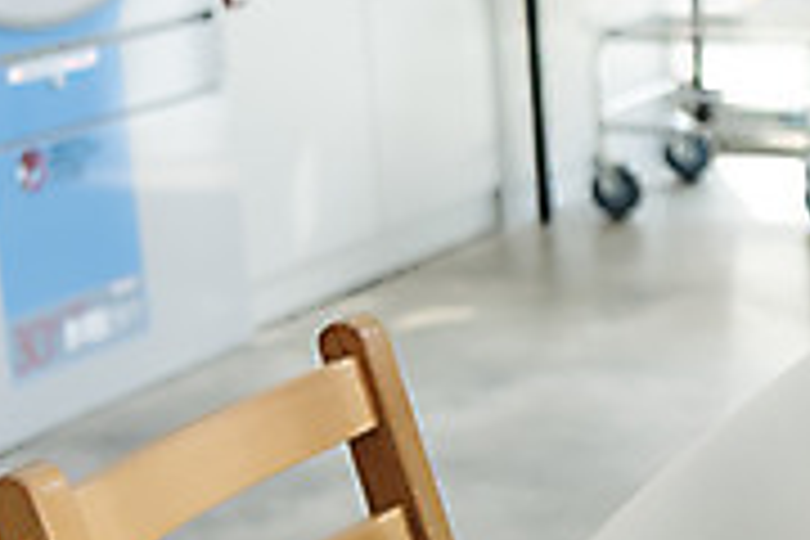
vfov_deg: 12.1
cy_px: 306
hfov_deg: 16.2
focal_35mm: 113
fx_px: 2542
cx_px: 1298
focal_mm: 34
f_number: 2.8
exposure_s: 1/640
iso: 500
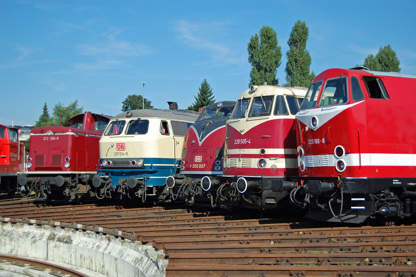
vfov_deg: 25.7
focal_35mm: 52
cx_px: 208
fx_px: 606
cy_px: 138
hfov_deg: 37.9
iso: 200
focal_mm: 35
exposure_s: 1/1250
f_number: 4.8
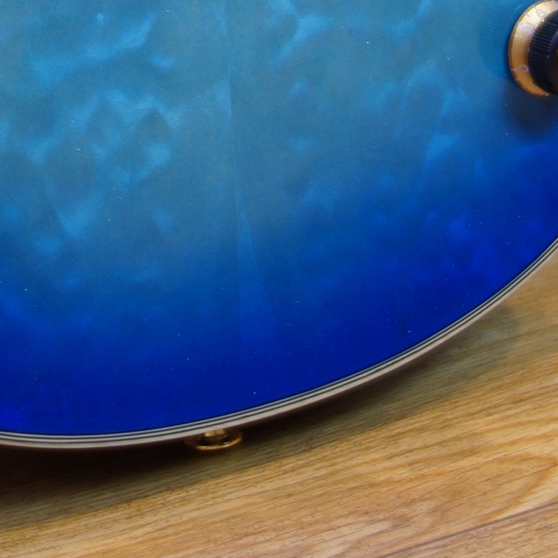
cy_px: -520
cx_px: 95
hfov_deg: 7.5
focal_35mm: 233
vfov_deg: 7.3
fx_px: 4244
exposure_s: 1/6
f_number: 5
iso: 100
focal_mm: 45
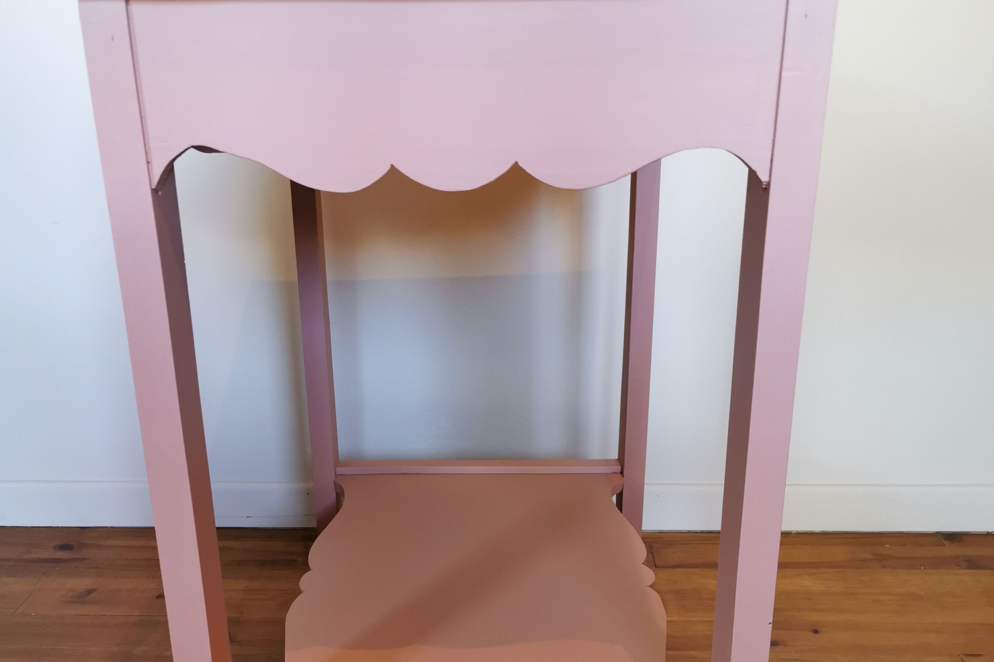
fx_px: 1049
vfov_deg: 34.6
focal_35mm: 38
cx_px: 493
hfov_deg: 50.7
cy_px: 464
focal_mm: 5.56
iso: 160
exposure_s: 1/50
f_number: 1.6
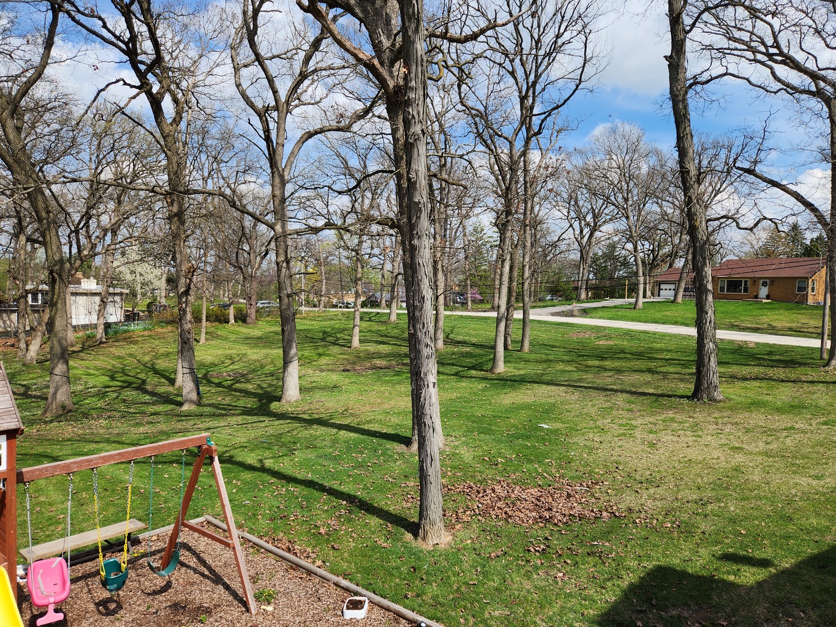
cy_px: 314
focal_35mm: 23
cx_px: 418
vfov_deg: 58.9
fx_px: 555
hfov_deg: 73.9
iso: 20
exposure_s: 1/1677
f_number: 1.8
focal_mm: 5.4
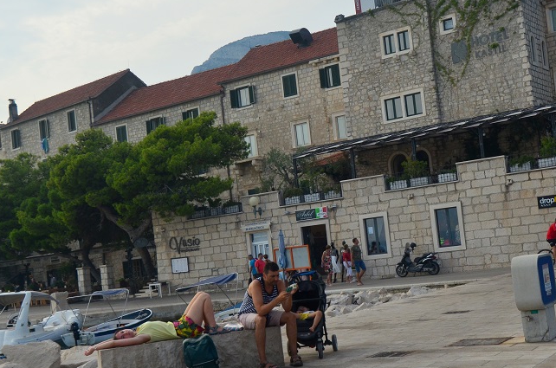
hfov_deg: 35.6
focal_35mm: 56
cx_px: 327
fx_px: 863
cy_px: 193
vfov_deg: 24.1
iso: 400
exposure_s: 1/1600
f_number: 5.6
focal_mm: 24
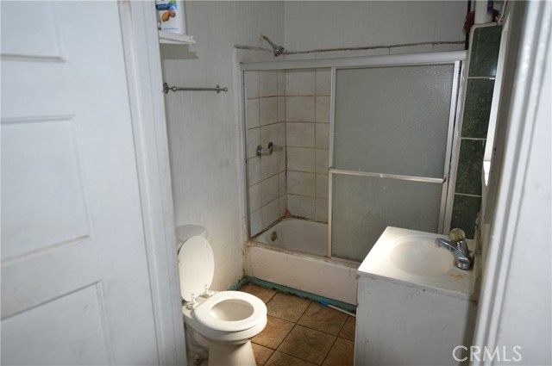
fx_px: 345
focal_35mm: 22
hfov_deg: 77.4
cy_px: 183
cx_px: 276
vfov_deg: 56.0
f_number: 4
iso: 100
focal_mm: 15
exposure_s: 1/160
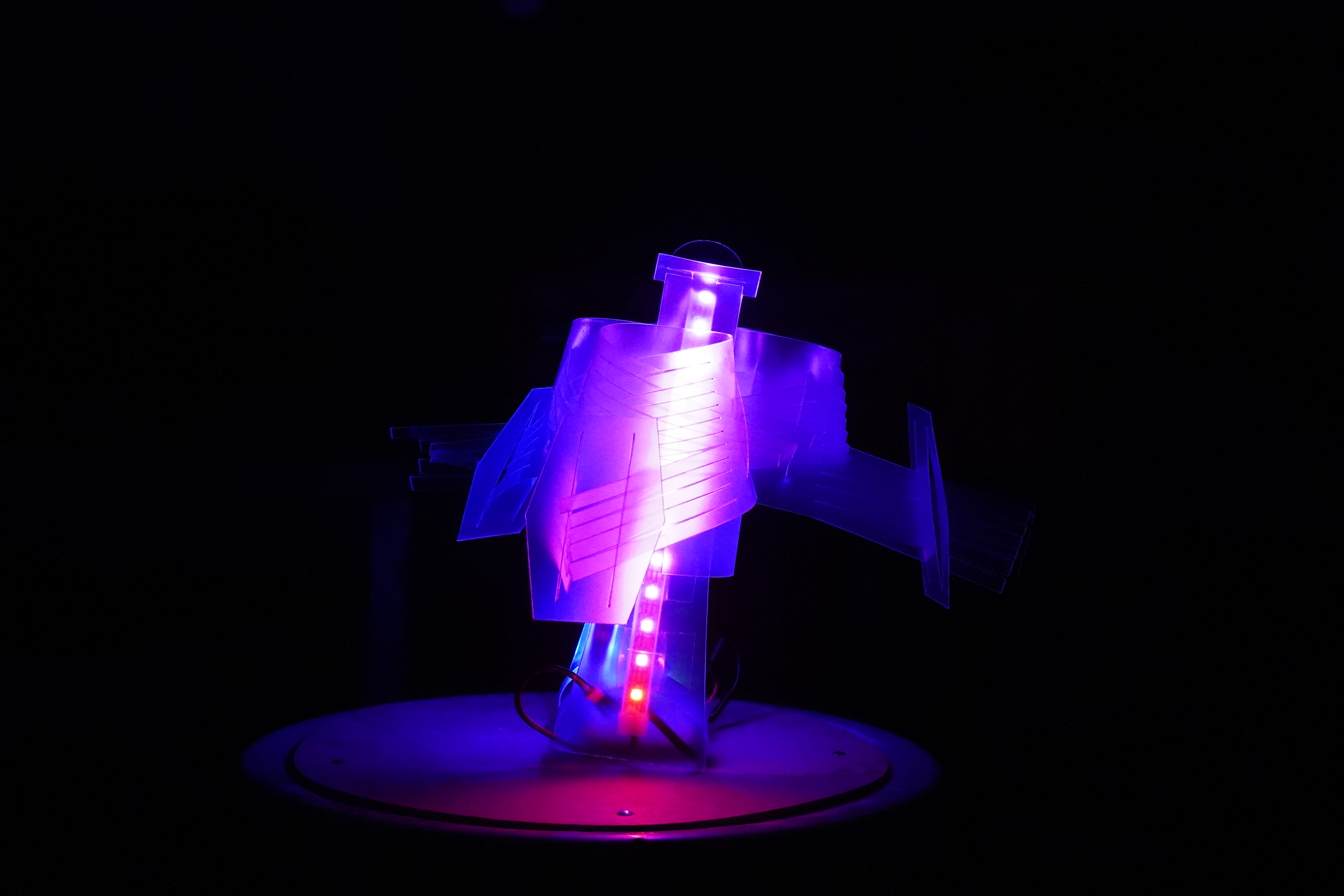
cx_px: 672
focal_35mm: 103
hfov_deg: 19.8
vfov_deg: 13.3
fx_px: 3845
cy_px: 448
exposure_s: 1/160
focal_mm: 69
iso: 10000
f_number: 5.6
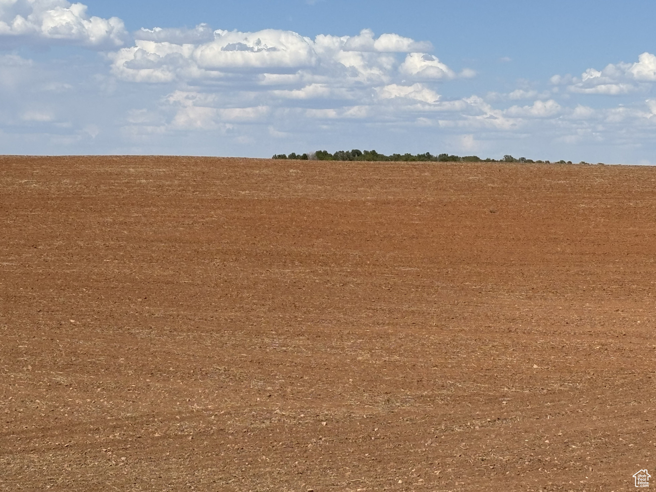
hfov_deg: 18.5
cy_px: 246
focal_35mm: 106
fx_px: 2009
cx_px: 328
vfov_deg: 14.0
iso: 40
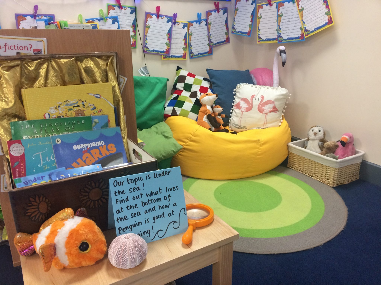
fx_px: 319
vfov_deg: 48.2
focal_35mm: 29
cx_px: 190
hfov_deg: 61.7
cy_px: 142
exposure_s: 1/33
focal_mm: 4.15
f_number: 2.2
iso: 80
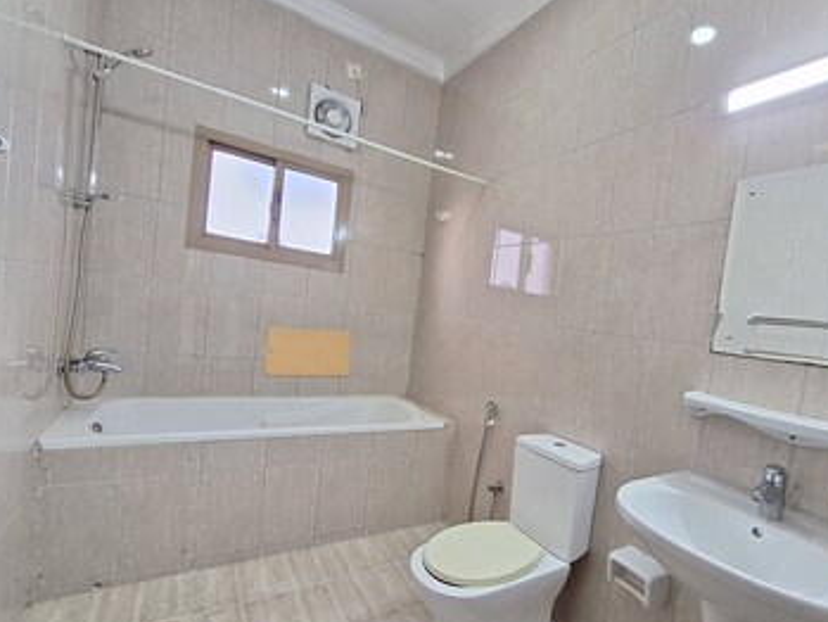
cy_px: 343
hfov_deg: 90.0
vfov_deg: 74.5
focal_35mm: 17
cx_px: 492
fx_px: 407
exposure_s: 1/25
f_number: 2.2
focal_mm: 1.74
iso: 160
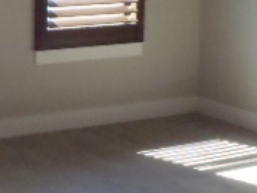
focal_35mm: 98
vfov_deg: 15.0
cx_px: 1
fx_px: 727
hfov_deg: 19.5
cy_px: 38
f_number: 3.9
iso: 800
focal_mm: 5
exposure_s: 1/200
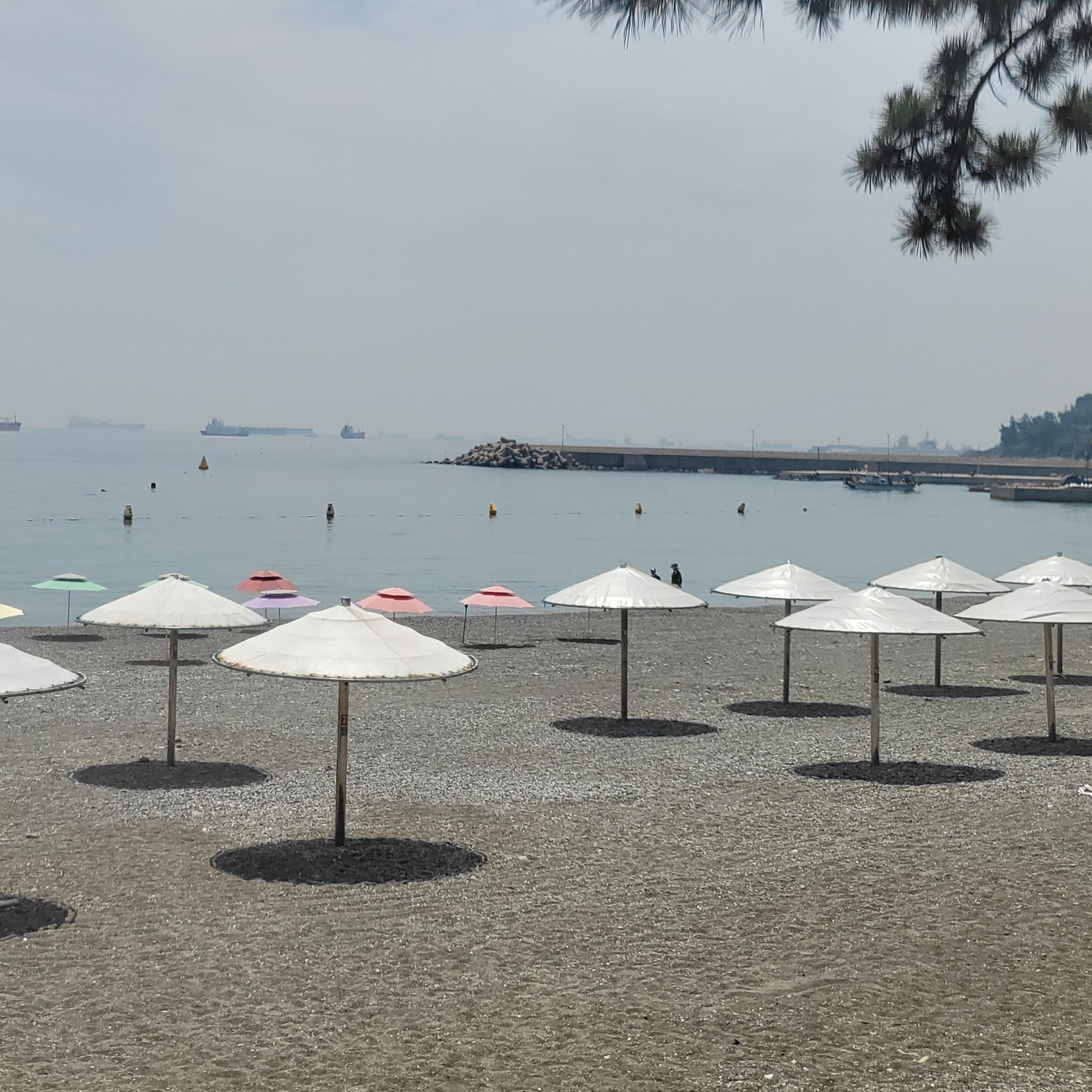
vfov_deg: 33.9
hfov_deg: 33.4
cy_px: 411
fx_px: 1785
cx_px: 294
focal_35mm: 50
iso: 50
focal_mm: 4.25
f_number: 1.8
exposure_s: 1/6489
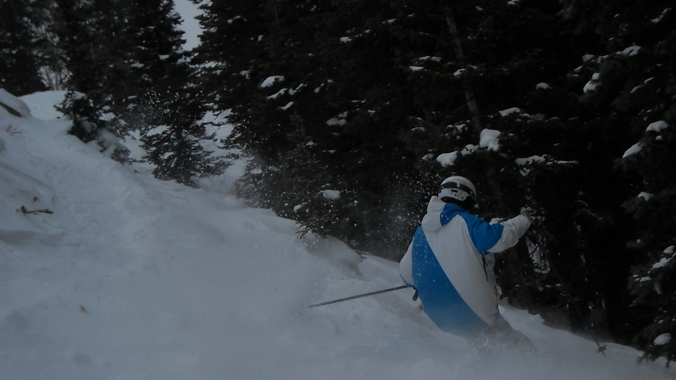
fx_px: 1470
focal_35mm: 82
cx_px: 429
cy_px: 261
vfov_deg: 14.7
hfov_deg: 25.8
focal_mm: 8.85
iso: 64
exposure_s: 1/296
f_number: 6.6
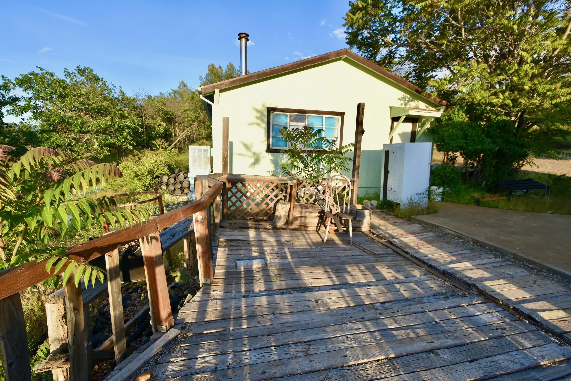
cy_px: 190
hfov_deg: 100.4
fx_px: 238
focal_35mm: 15
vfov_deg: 77.4
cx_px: 286
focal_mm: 10
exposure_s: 1/250
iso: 200
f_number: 5.6
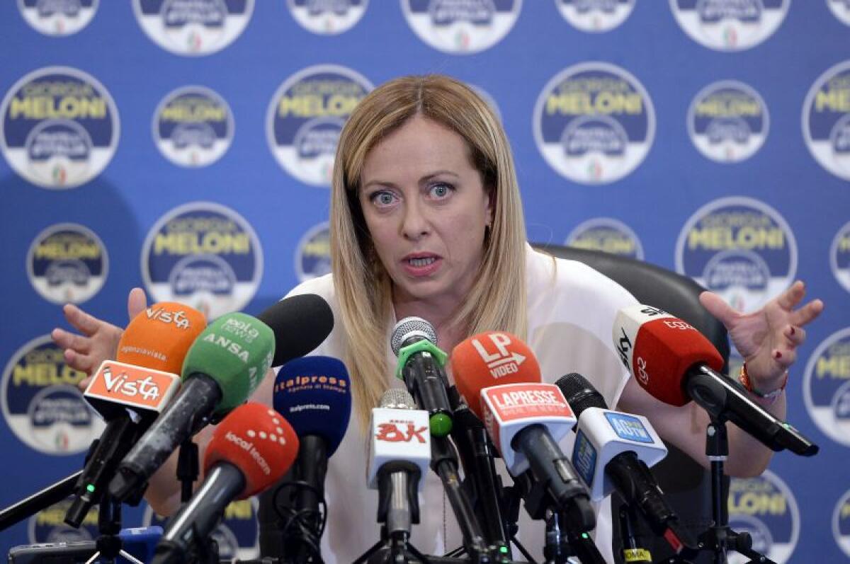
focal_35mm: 200
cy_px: 282
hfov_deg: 10.3
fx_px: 4716
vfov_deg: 6.8
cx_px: 425
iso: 1250
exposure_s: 1/320
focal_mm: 200
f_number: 2.8
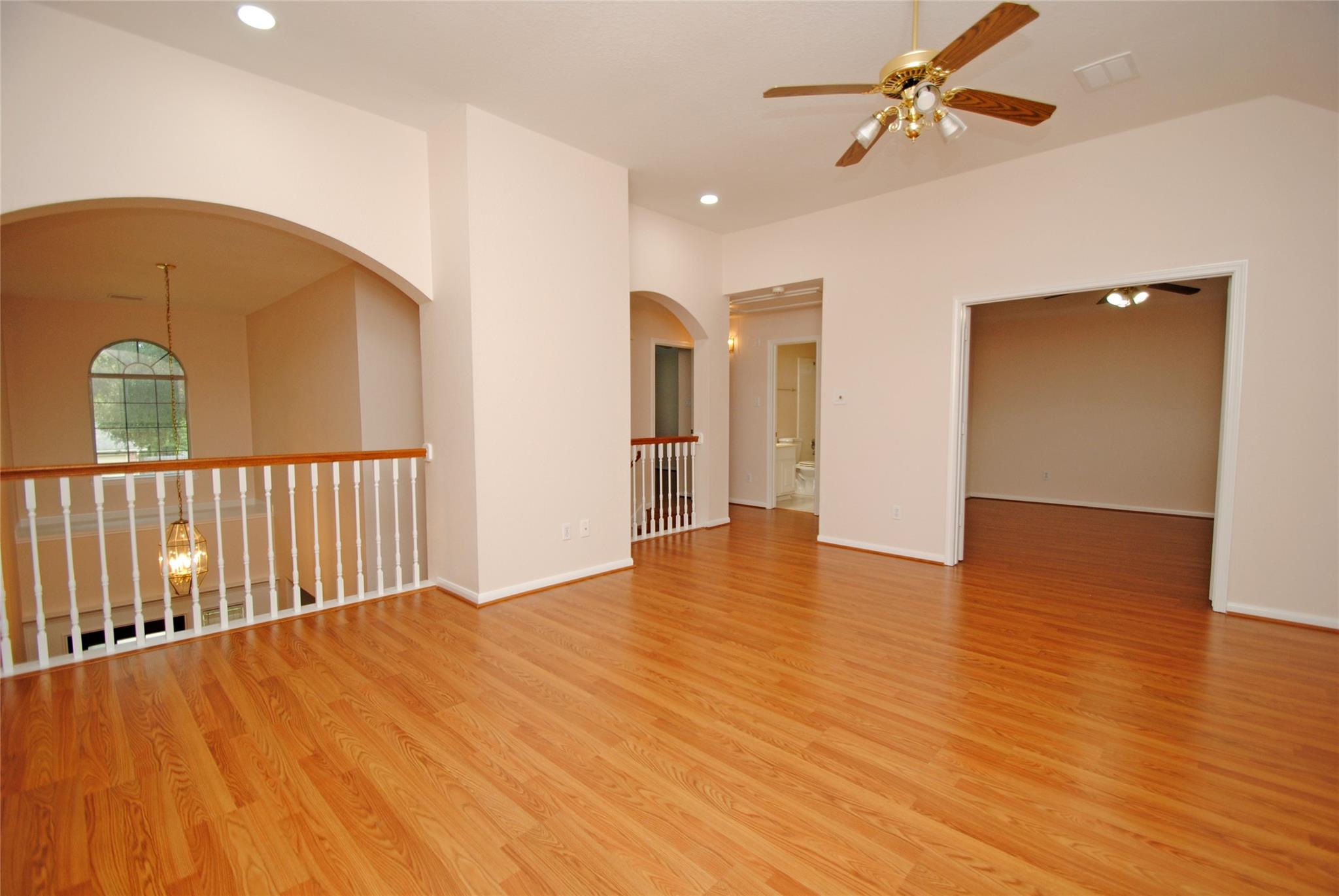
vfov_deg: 77.5
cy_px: 448
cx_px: 670
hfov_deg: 100.3
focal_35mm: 15
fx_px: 558
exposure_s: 1/60
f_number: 4
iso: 200
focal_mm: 10
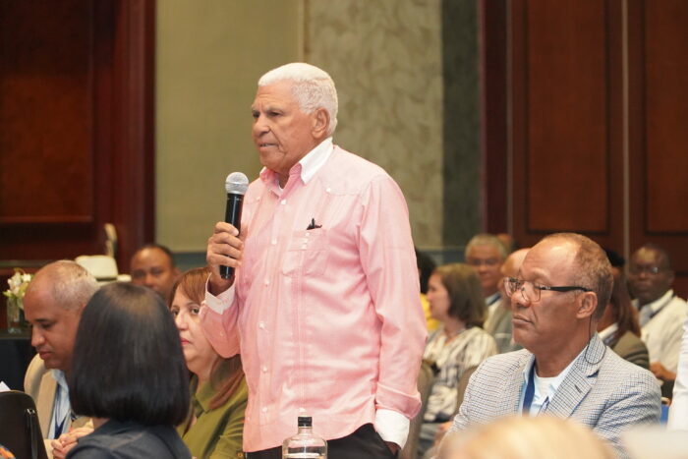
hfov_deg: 13.1
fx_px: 3001
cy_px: 230
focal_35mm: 157
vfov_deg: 8.7
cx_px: 344
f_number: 4
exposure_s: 1/160
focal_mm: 105
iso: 5000
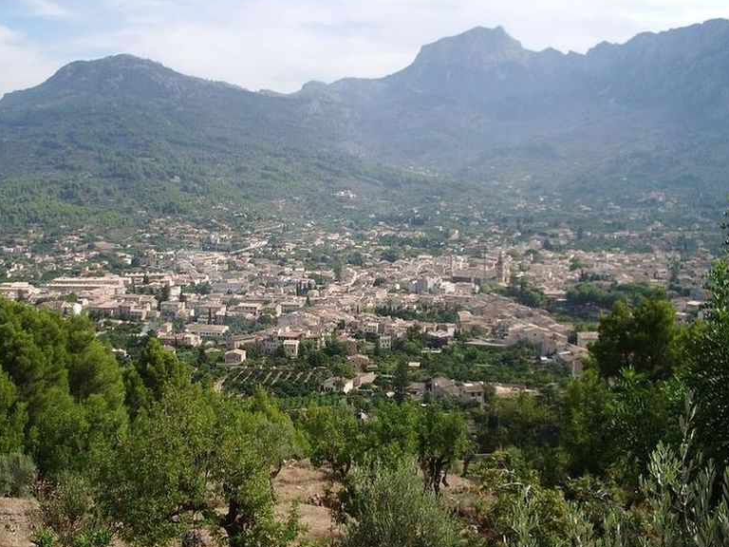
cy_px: 274
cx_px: 304
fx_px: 927
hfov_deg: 42.8
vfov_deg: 32.9
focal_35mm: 44
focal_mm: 5.8
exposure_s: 1/400
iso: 50
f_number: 4.3
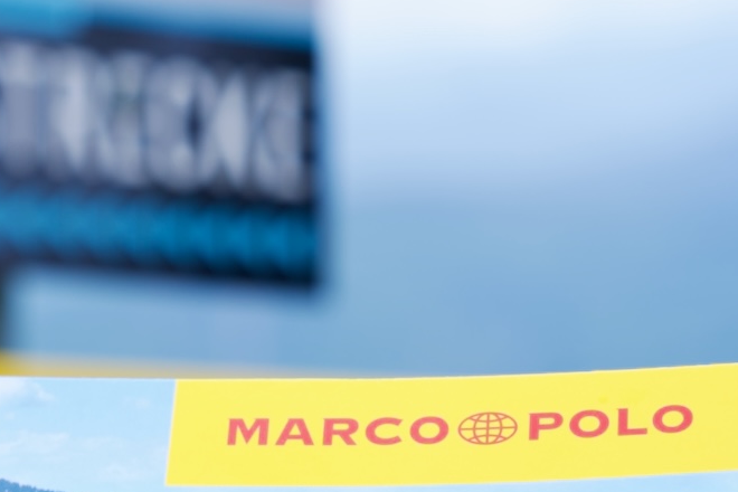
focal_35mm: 177
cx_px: -17
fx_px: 3628
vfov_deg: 7.7
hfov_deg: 11.5
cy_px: 450
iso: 100
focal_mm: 57
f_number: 6.3
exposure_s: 1/160
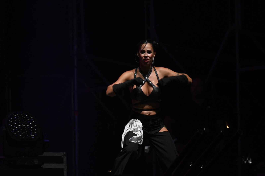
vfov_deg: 3.7
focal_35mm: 375
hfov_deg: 5.5
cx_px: 132
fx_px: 2760
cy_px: 88
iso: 4000
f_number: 6.3
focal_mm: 250
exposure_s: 1/320
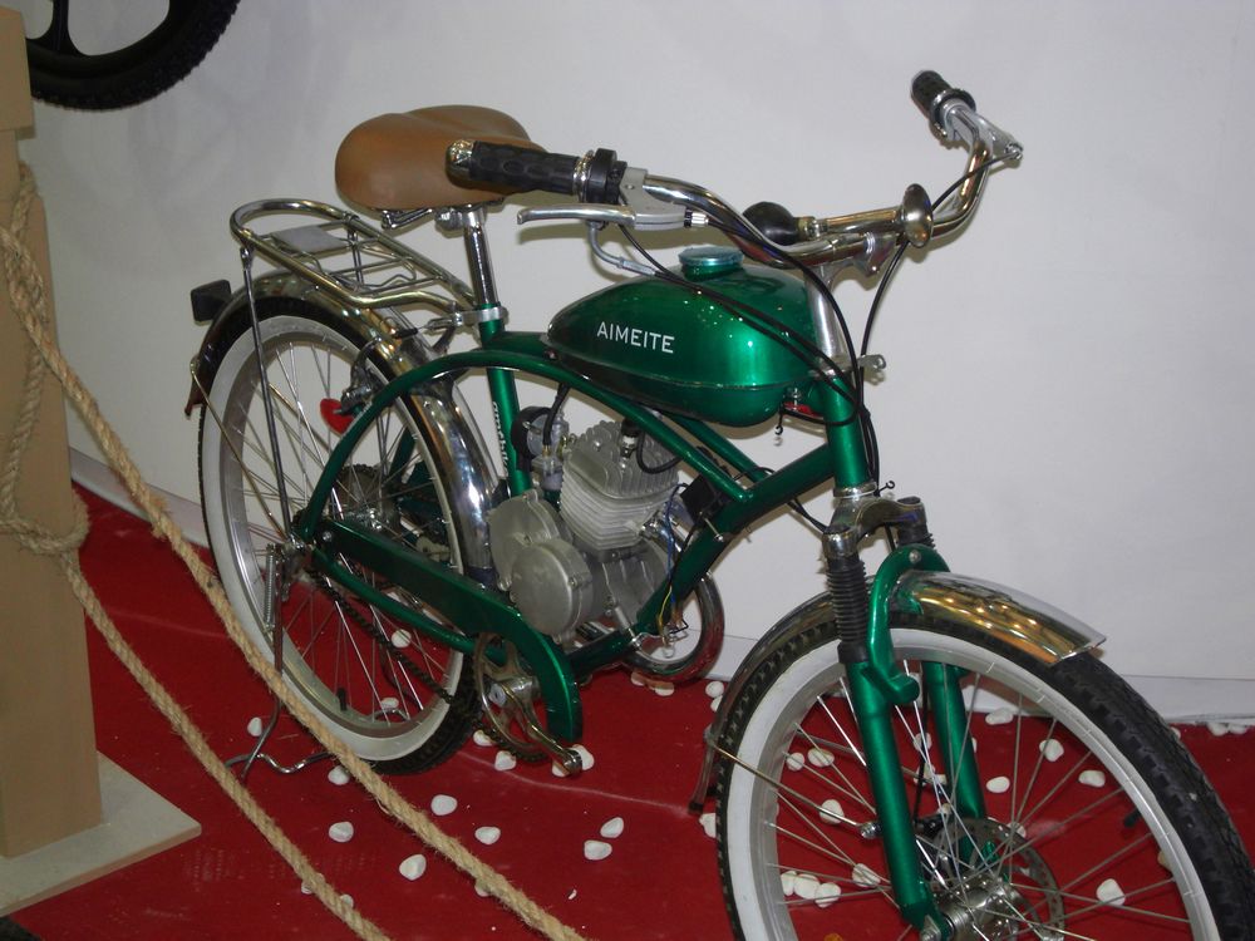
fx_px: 2320
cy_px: 470
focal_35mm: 64
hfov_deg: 30.3
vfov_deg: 22.9
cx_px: 628
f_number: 4.8
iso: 160
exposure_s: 1/60
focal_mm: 11.3
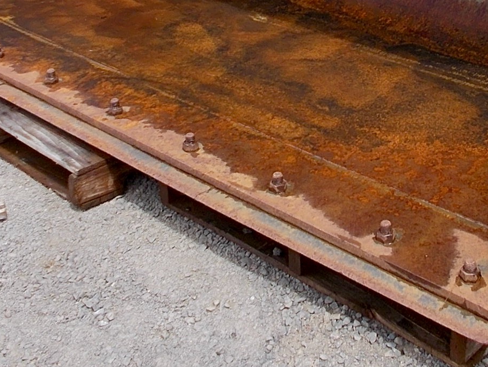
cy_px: -32
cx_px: 342
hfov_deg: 29.5
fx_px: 916
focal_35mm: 65
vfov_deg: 21.5
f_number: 3.2
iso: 80
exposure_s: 1/500
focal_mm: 4.6
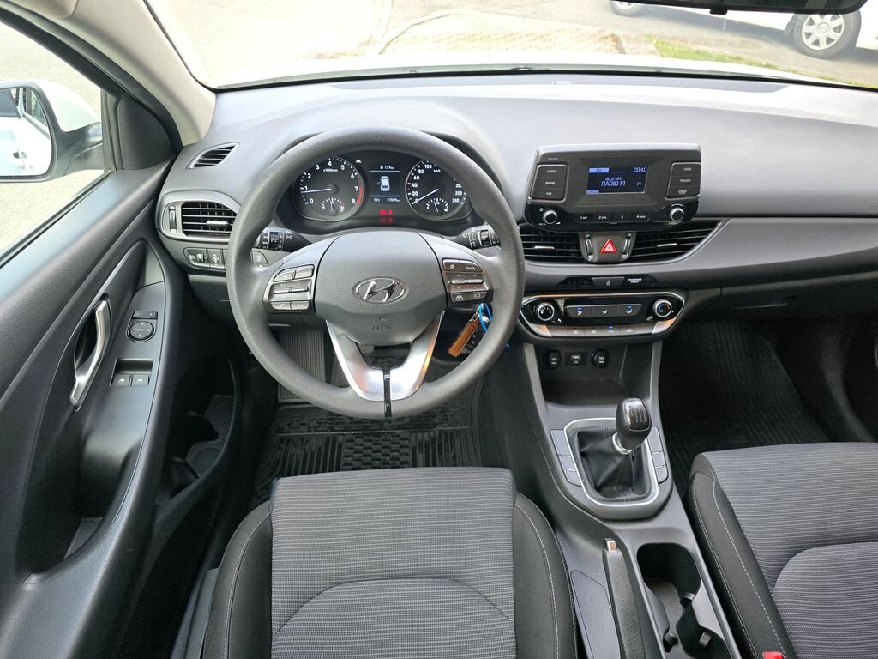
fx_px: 583
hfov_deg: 73.9
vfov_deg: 58.9
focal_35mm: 23
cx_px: 439
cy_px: 330
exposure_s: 1/180
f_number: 1.7
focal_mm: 6.3
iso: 160
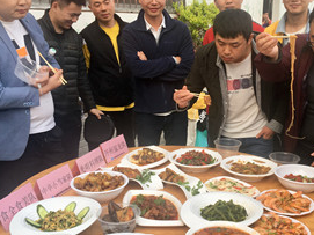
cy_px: 121
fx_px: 408
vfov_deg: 32.2
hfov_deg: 41.8
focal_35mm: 45
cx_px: 193
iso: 25
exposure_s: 1/100
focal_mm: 4.15
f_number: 2.2
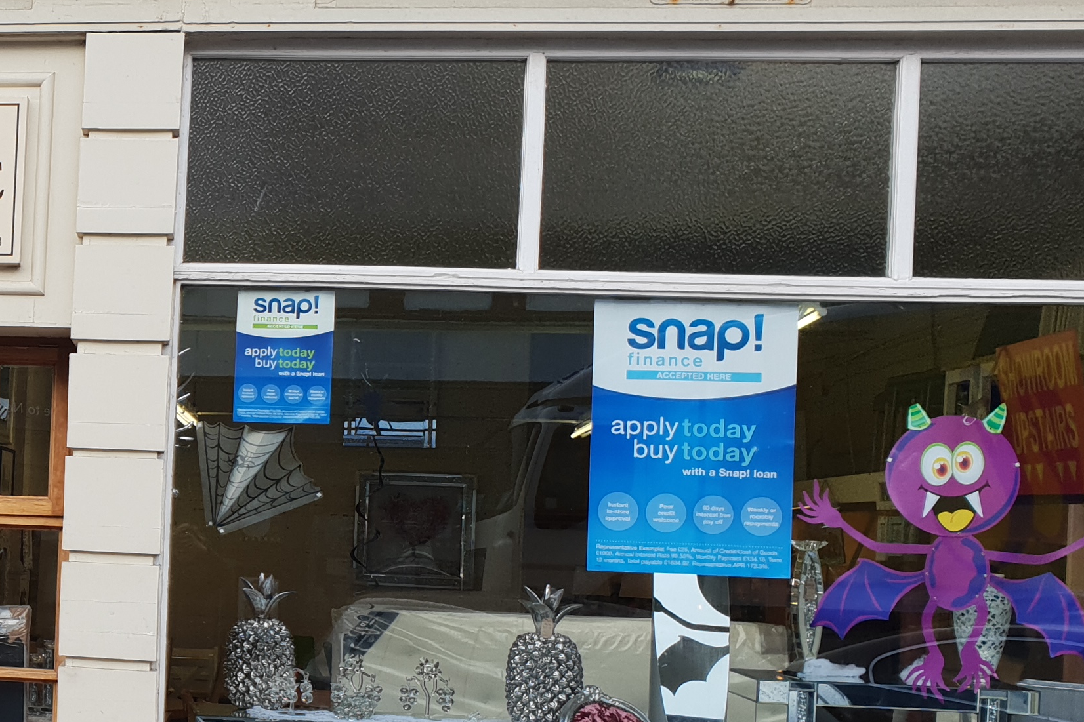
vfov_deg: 20.5
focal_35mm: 66
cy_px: 521
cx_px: -171
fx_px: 1987
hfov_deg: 27.4
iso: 50
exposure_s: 1/244
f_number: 2.4
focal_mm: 4.3
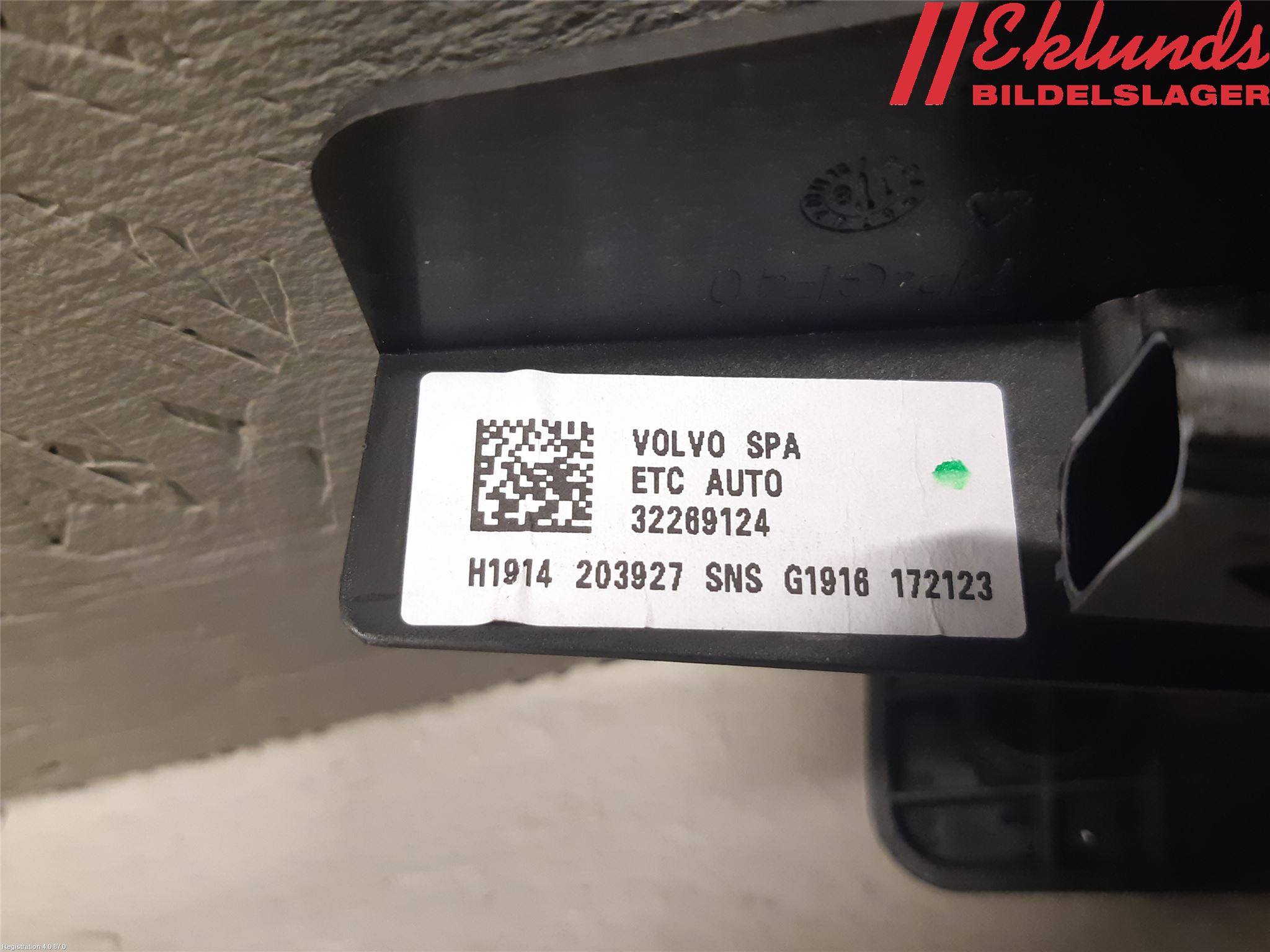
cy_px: 476
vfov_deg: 53.1
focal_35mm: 26
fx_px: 954
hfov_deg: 67.3
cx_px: 635
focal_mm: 3.93
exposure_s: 1/50
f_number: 1.7
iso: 200
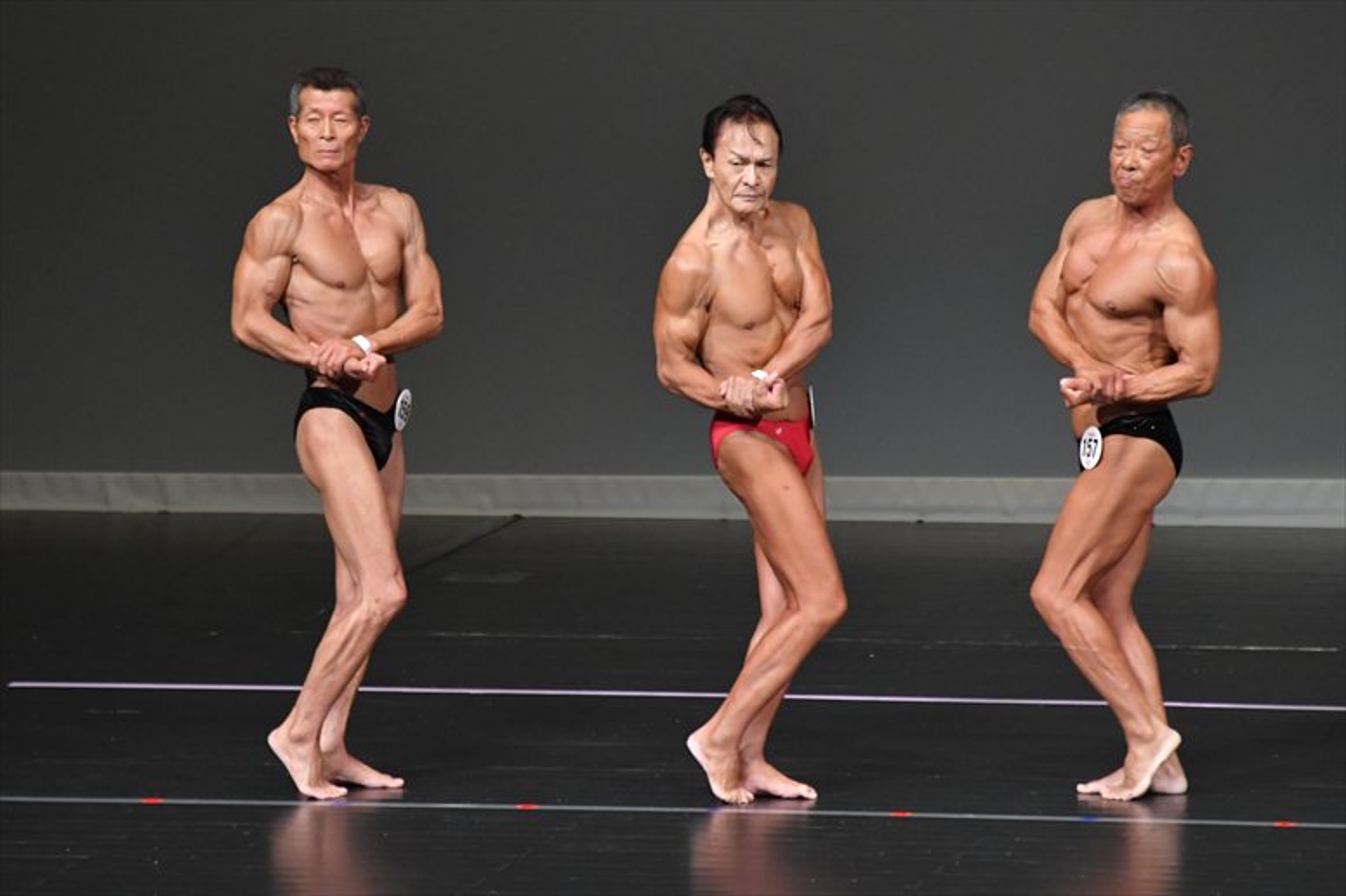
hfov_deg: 6.0
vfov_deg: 4.0
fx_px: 12893
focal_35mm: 345
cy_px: 448
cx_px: 673
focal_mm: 230
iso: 4000
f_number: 5.6
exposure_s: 1/400
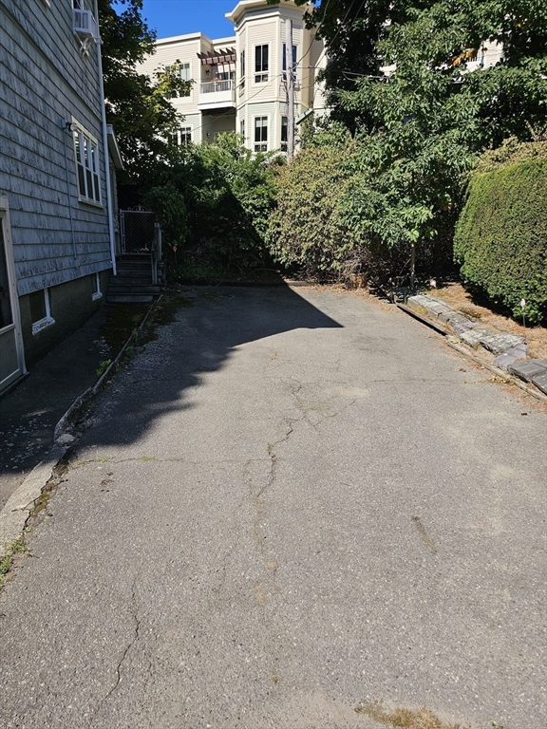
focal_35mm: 23
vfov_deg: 73.9
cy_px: 364
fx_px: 485
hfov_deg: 58.9
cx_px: 274
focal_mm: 6.3
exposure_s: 1/626
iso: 10
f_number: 1.7
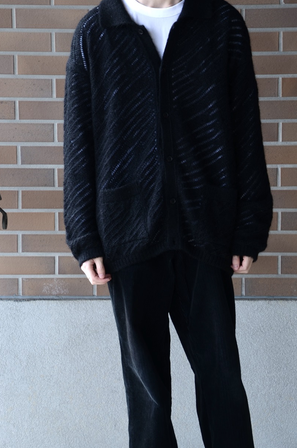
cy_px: 232
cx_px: 183
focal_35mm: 131
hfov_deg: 10.4
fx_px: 1628
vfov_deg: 15.7
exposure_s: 1/100
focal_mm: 70
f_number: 5.3
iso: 125
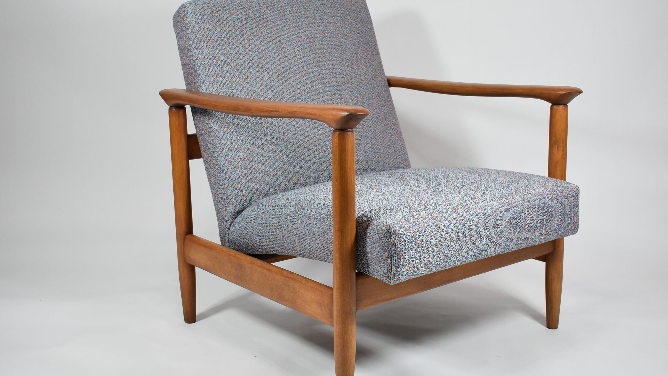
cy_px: 192
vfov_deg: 26.5
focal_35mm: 45
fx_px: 797
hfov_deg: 45.5
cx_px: 333
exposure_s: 1/125
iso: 900
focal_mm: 28
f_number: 4.2
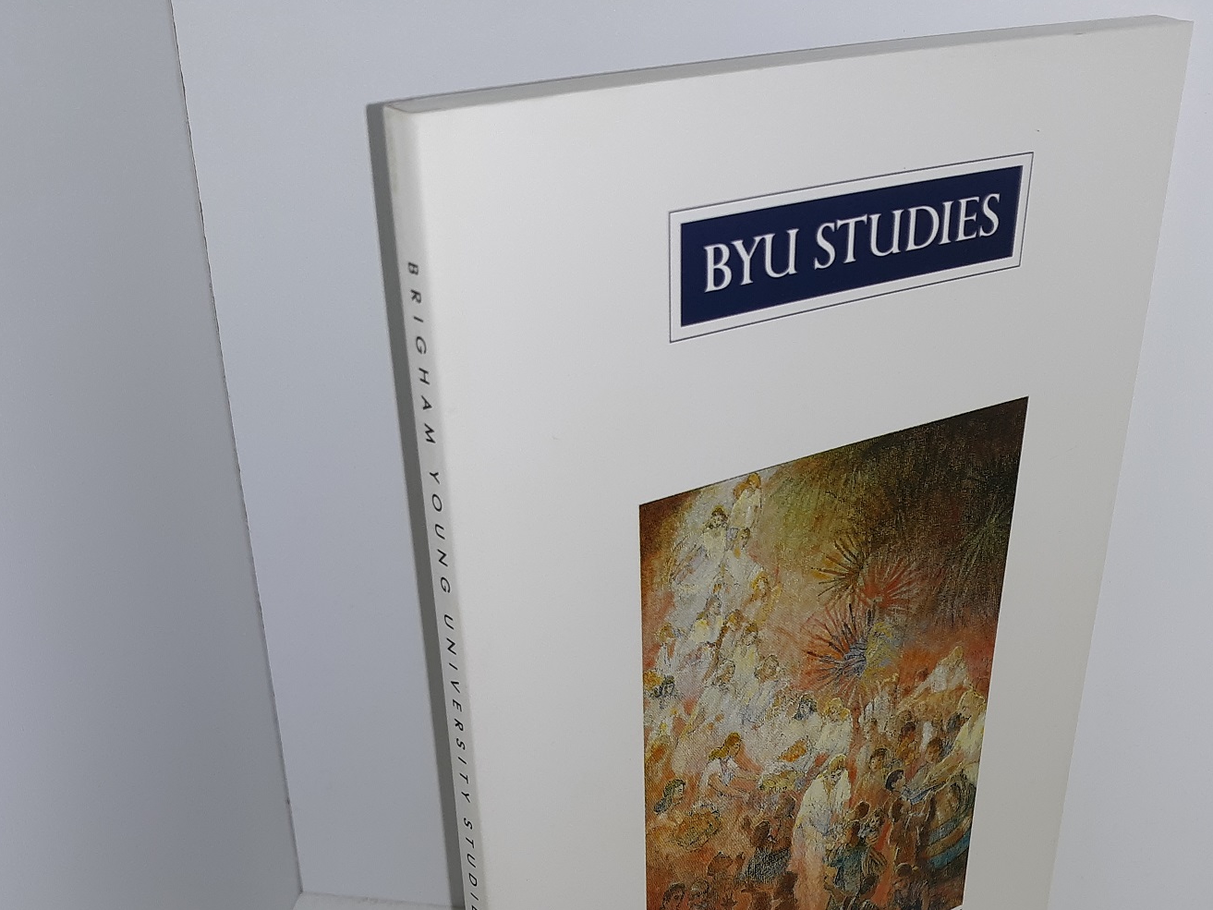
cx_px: 741
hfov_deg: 42.7
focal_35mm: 44
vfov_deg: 32.1
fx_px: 1542
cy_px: 705
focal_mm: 3.7
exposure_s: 1/210
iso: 40
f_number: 1.7
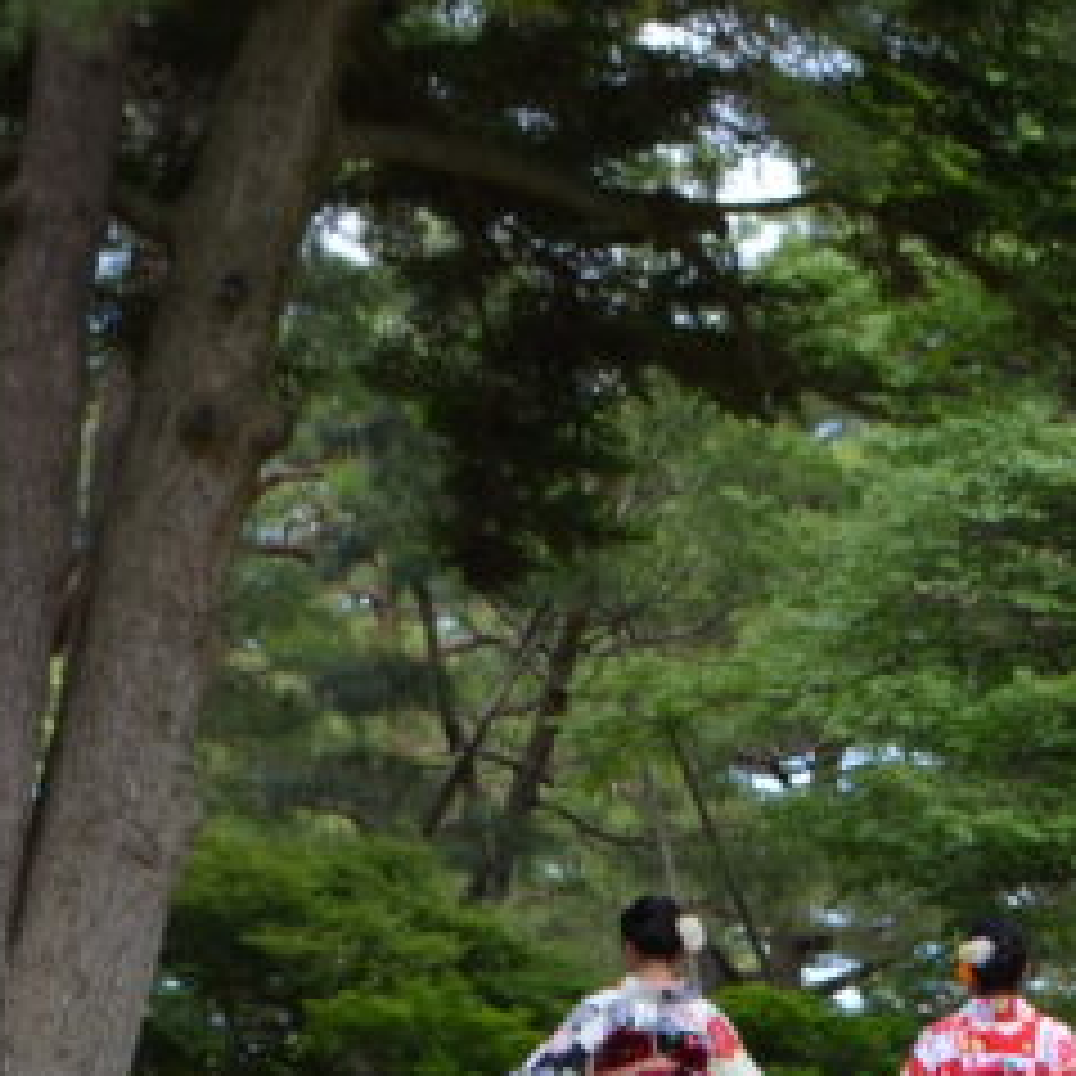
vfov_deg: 9.1
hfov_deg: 9.1
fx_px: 6711
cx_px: 842
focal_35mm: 191
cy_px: 1121
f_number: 7.1
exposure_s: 1/200
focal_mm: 35
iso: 200
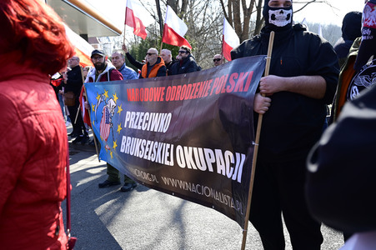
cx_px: 188
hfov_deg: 55.1
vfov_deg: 38.3
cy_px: 125
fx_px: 360
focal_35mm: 34
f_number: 5.6
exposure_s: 1/250
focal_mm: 34.5
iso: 180
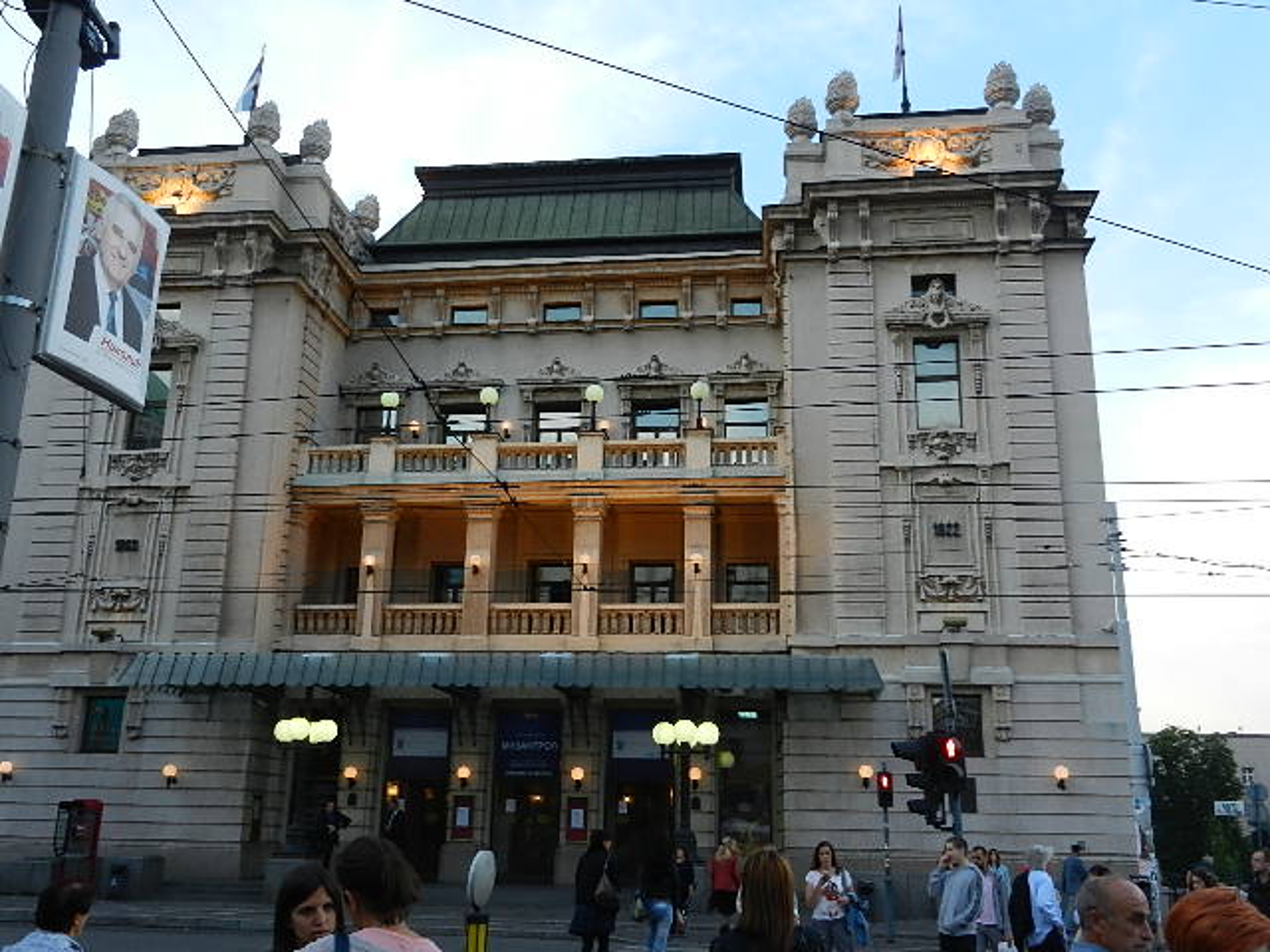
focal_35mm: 33
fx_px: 1211
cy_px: 476
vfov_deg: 42.9
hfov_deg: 55.4
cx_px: 635
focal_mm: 5.9
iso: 160
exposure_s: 1/200
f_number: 3.8
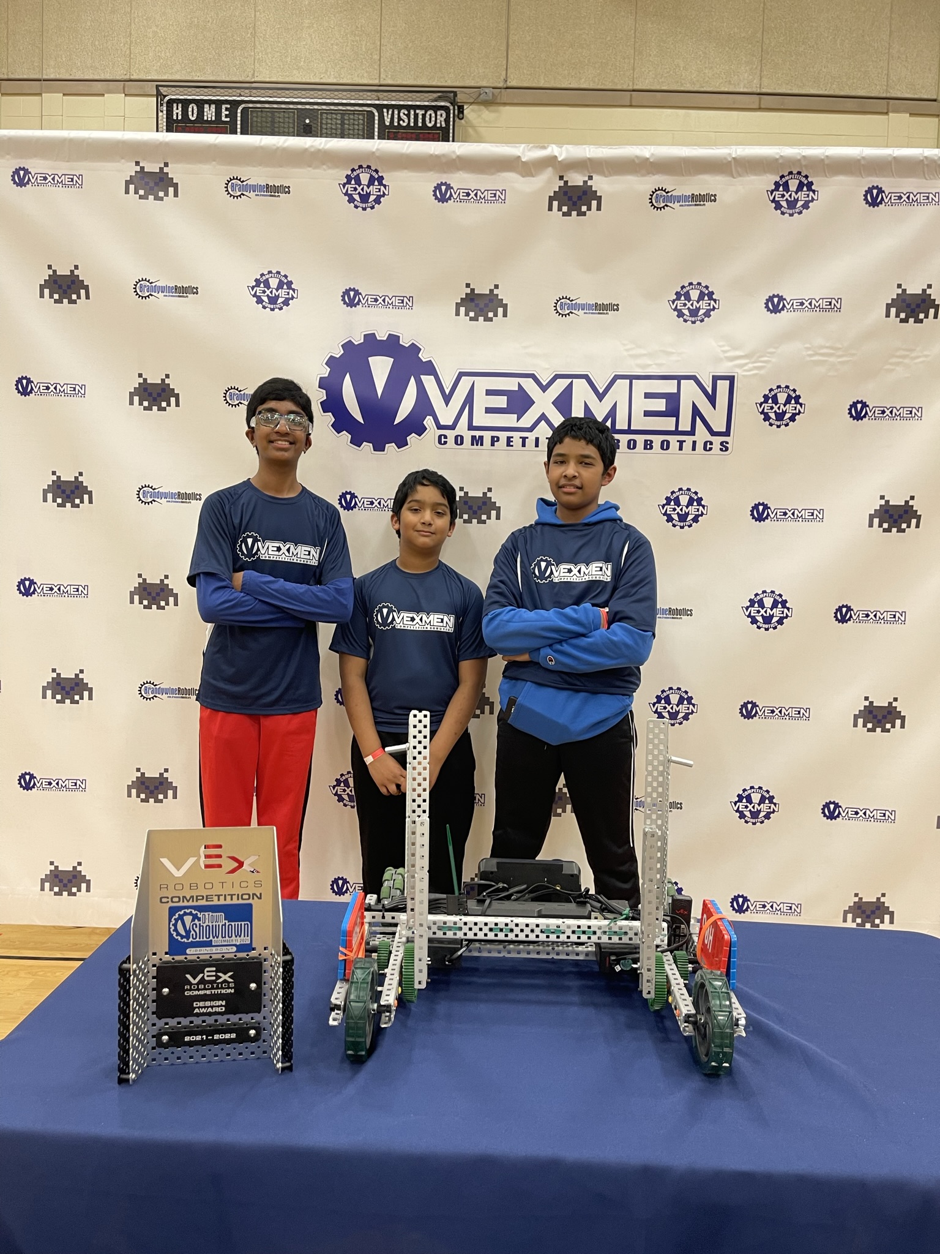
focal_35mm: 26
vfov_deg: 67.3
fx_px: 941
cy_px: 627
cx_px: 470
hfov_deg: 53.1
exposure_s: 1/60
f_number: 1.6
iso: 100
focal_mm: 5.1
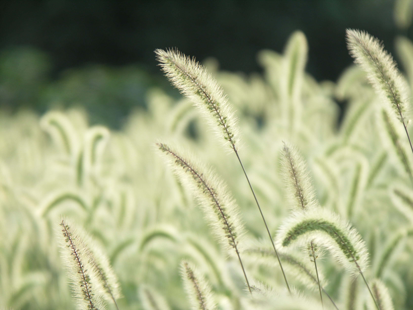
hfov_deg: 9.9
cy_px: 155
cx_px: 206
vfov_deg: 7.4
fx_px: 2386
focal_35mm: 200
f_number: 3.5
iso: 100
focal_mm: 50.8
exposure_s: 1/100
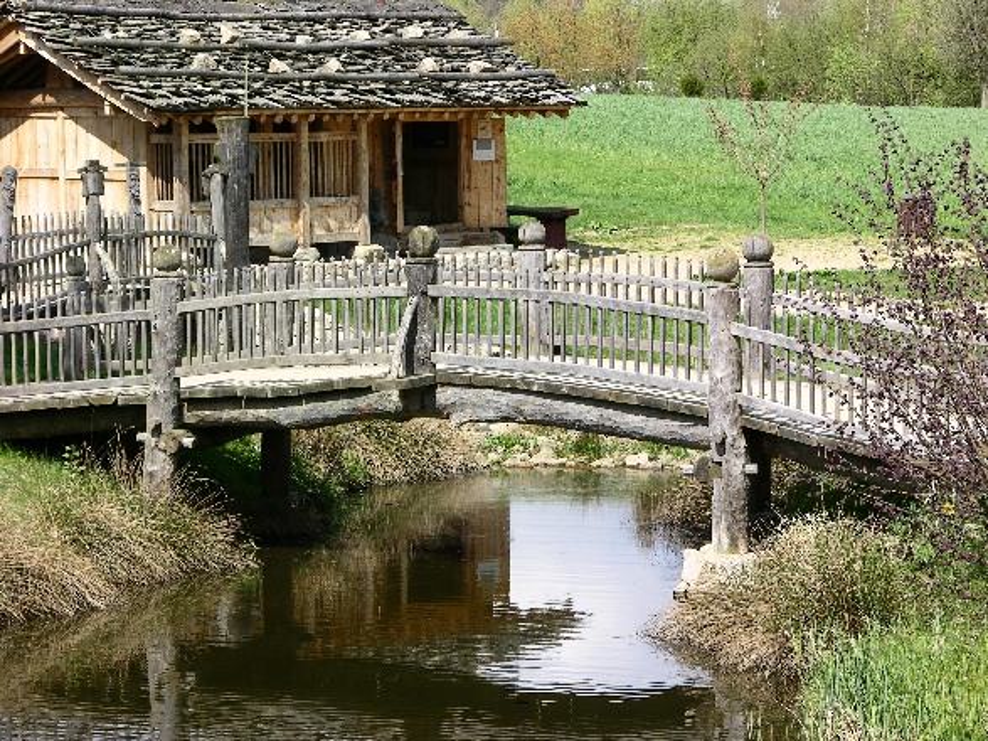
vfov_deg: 9.9
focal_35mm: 150
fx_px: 4280
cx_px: 494
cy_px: 370
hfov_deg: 13.2
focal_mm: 37.7
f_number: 6.2
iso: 50
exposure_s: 1/145
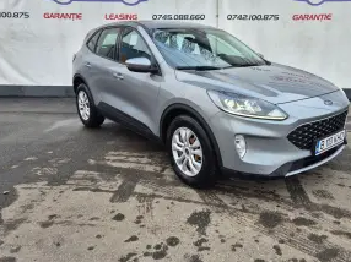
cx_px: 215
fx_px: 294
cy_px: 105
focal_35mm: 29
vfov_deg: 47.9
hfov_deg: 61.0
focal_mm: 5.4
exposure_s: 1/67
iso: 32
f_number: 1.8
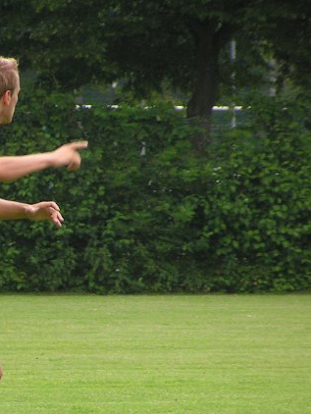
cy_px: 285
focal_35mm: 589
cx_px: -77
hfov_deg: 2.5
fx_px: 7049
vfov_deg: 3.4
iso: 125
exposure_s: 1/400
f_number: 3.5
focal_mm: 47.6
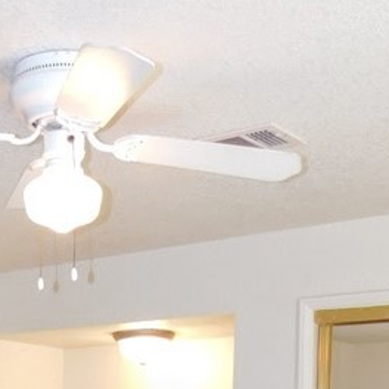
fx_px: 1004
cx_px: -6
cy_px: 541
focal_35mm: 79
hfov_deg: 21.1
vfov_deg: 19.7
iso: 140
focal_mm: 4
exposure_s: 1/30
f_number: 3
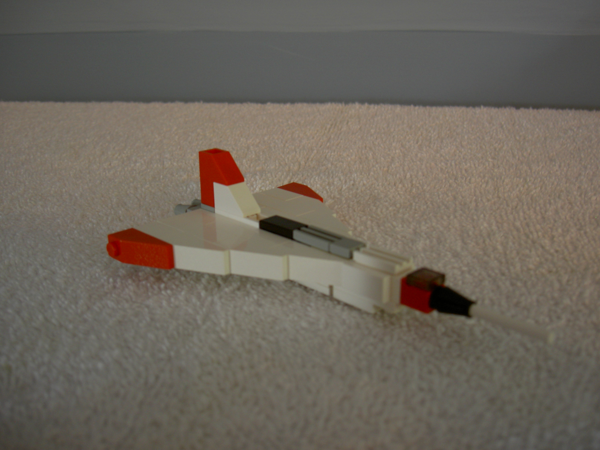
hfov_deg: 47.9
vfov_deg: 36.8
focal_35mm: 39
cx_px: 300
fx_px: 676
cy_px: 225
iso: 100
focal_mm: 8
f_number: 2.8
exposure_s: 1/8
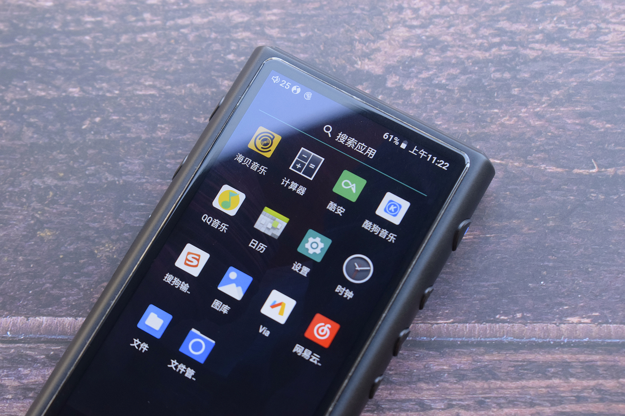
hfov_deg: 24.6
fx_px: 1432
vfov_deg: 16.6
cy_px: 208
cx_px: 312
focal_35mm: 82
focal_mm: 55
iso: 1600
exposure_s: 1/200
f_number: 7.1
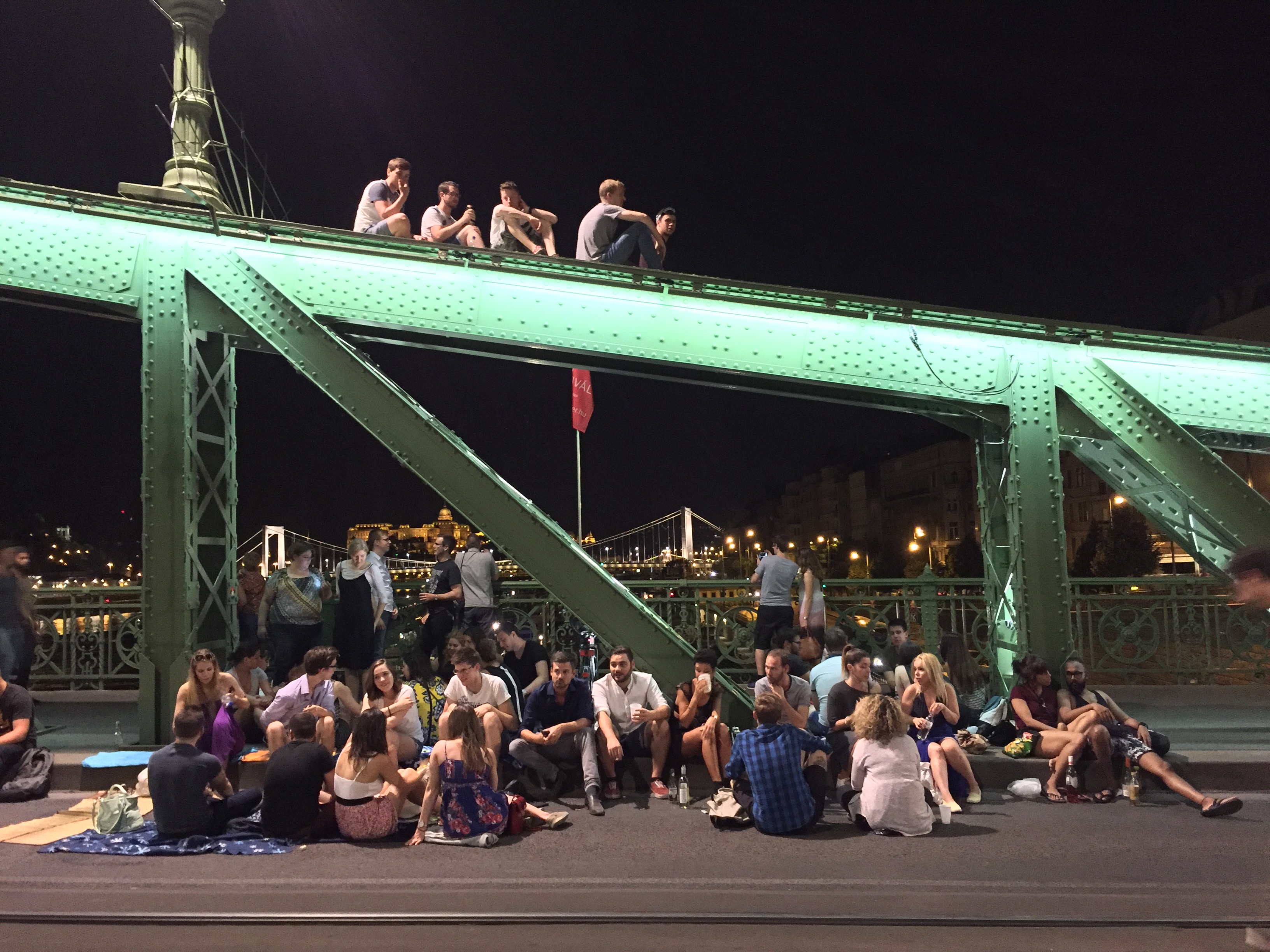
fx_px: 1064
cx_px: 635
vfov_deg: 48.2
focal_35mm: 29
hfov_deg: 61.7
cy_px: 476
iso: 500
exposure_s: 1/17
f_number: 2.2
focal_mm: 4.15
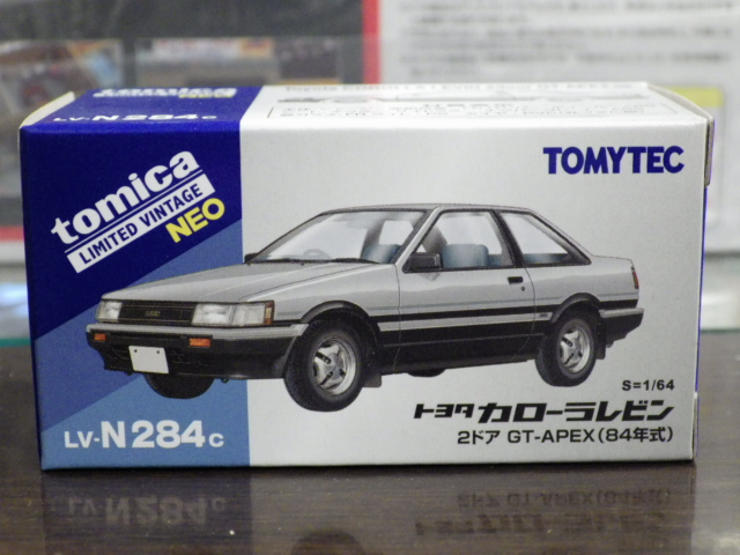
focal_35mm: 71
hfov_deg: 27.4
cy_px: 278
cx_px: 370
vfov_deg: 20.7
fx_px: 1518
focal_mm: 12.8
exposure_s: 1/25
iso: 1000
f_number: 4.2
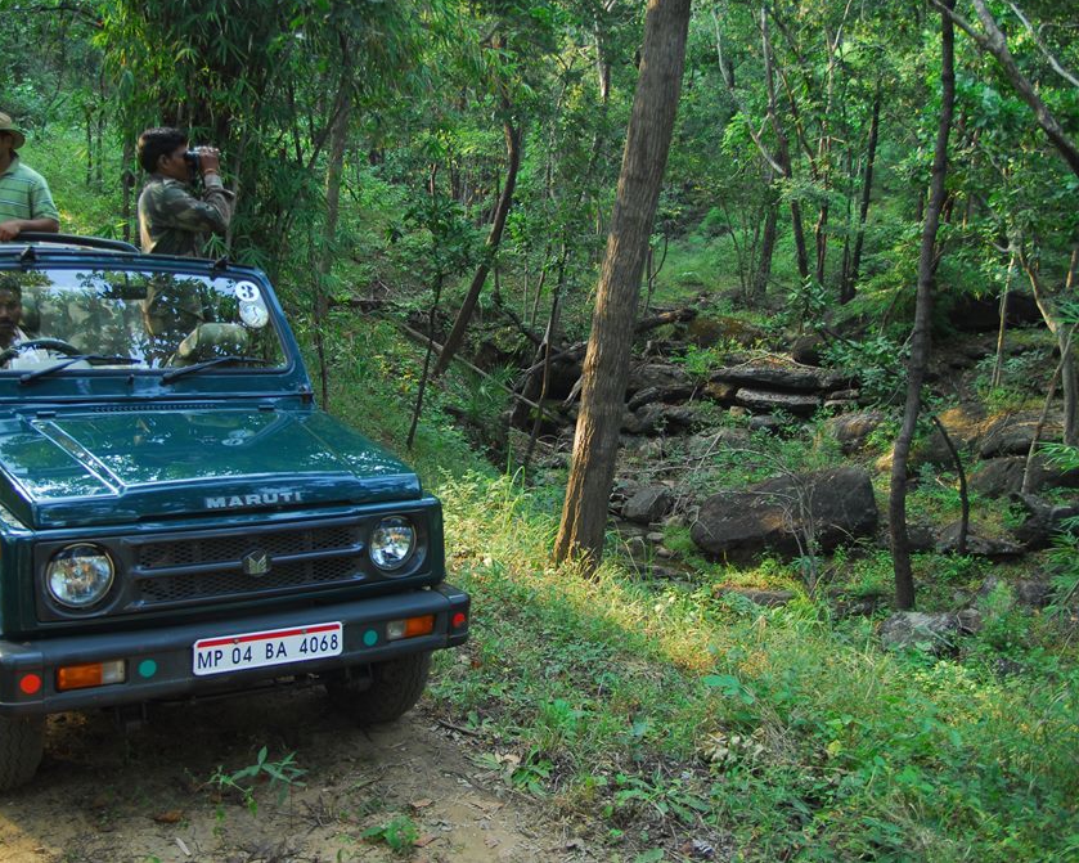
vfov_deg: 37.7
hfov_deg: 46.2
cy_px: 424
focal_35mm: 40
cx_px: 484
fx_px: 1264
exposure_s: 1/50
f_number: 3.2
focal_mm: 23
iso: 125
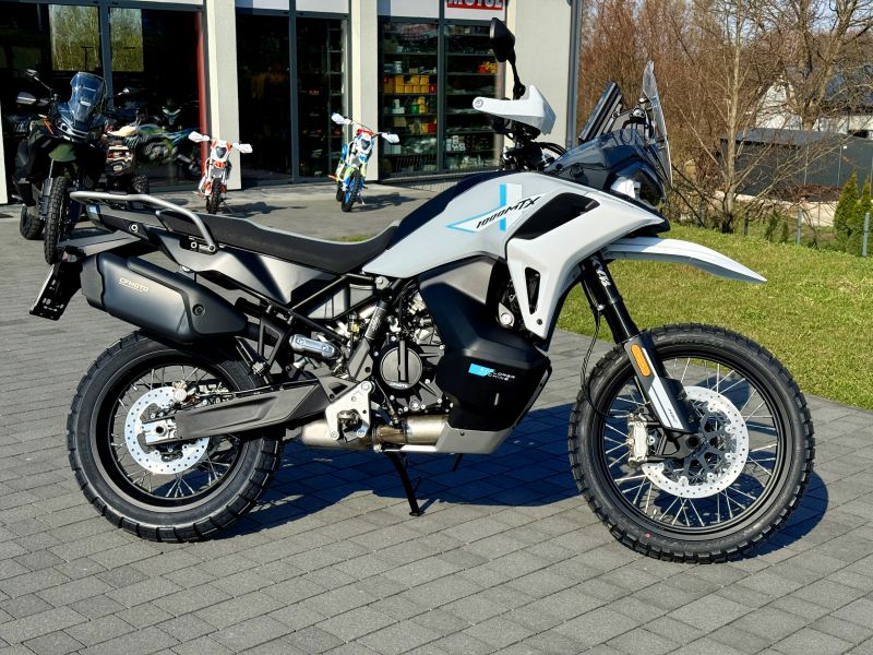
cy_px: 328
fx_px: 1211
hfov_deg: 39.7
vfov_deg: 30.3
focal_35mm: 48
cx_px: 436
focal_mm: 6.76
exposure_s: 1/7143
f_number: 1.78
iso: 64
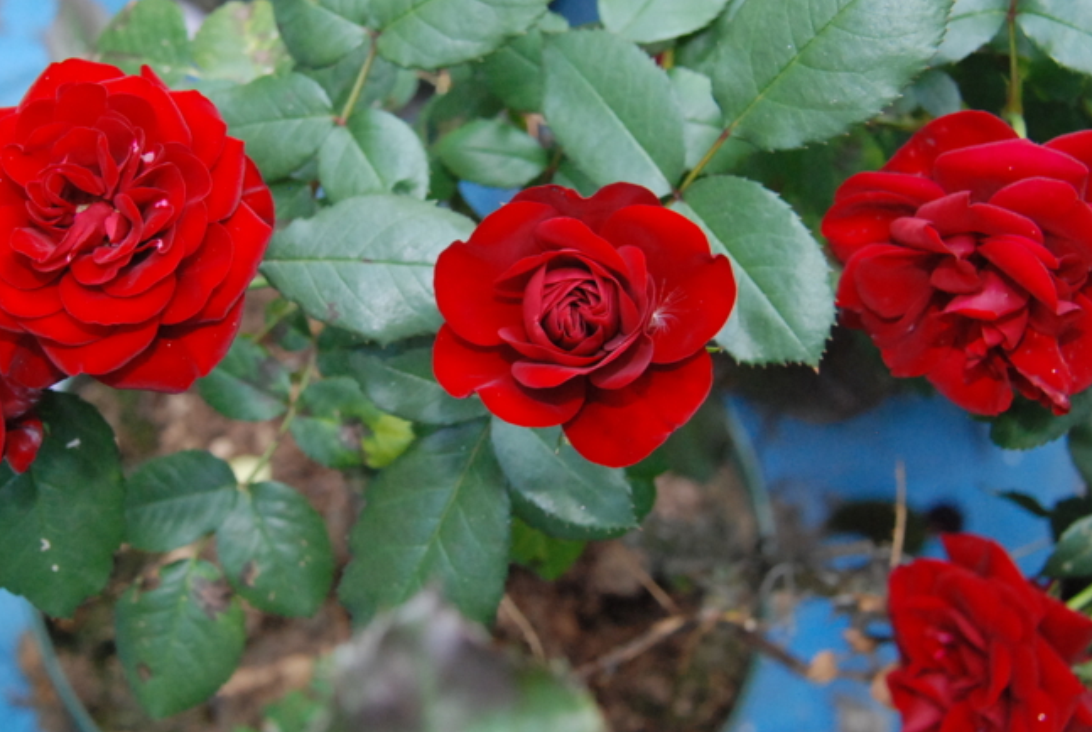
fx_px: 2705
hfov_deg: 22.8
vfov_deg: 15.4
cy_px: 292
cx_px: 441
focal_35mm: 89
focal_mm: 48
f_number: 8
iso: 1600
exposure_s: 1/160
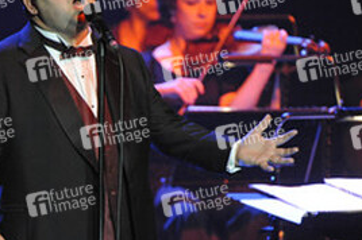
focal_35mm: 842
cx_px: 79
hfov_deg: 2.5
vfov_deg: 1.6
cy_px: 100
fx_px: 8456
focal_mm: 500
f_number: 5.6
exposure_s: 1/100
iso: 4000
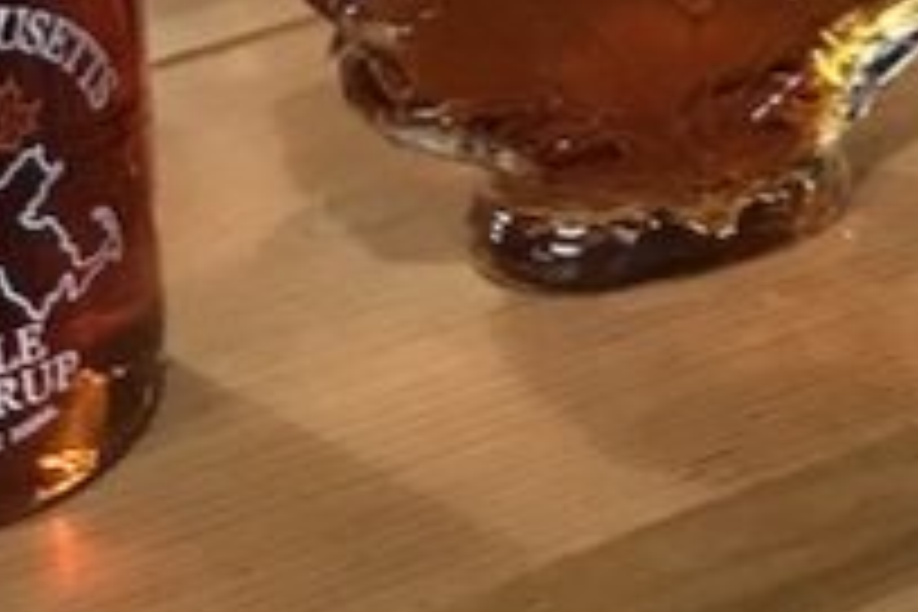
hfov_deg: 13.8
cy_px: -945
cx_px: 922
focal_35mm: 146
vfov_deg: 8.5
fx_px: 3723
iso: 100
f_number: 1.8
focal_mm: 3.99
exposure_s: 1/12
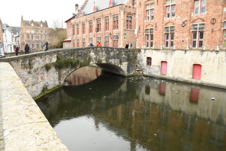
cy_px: 76
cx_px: 113
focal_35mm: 24
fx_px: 151
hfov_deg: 73.7
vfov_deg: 53.2
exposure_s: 1/60
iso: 200
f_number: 5
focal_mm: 16
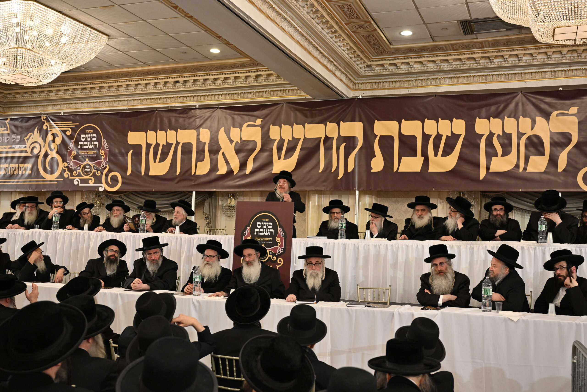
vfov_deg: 34.2
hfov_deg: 49.6
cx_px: 294
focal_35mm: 39
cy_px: 196
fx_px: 636
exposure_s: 1/80
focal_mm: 39
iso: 1250
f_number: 4.5
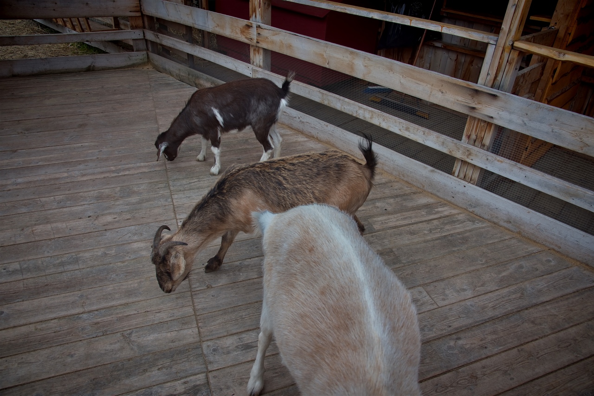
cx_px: 297
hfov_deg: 73.7
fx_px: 396
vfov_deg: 53.2
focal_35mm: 24
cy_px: 198
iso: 100
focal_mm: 24
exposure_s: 1/200
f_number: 7.1
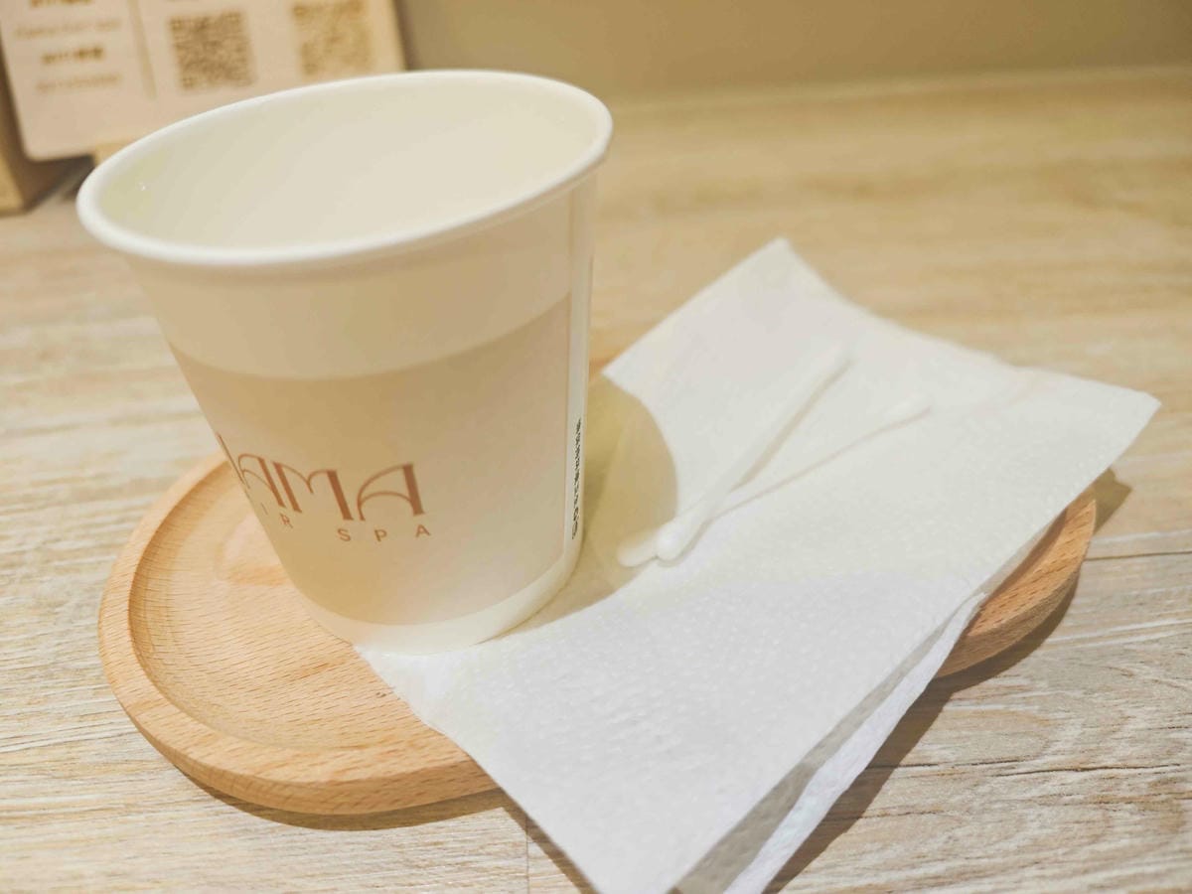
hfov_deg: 73.9
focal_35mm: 23
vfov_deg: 58.9
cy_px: 447
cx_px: 596
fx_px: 792
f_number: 2
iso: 400
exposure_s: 1/120
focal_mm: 8.72
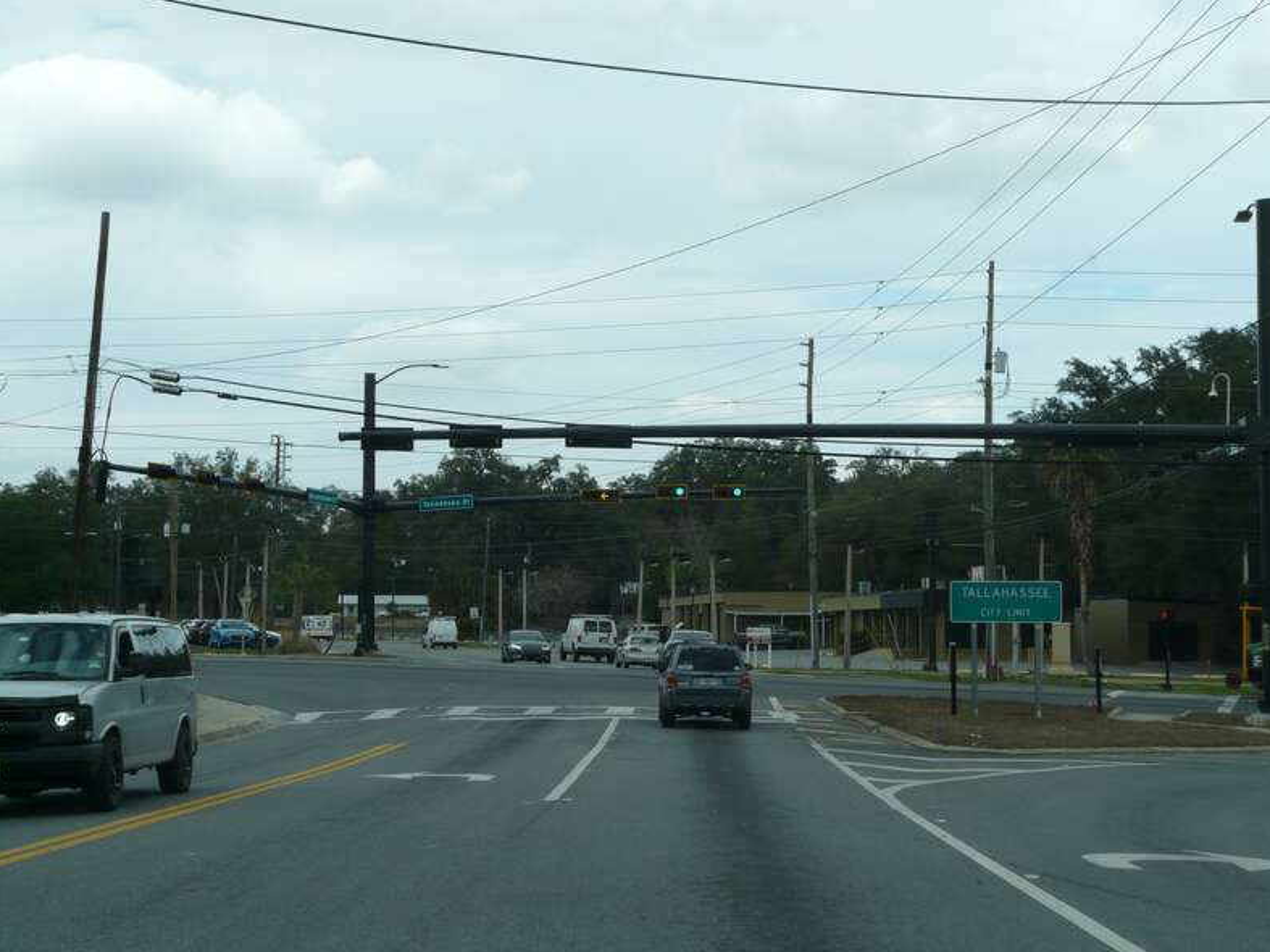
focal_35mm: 62
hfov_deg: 31.2
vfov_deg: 23.6
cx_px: 642
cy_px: 481
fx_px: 2274
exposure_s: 1/320
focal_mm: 10
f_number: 5.6
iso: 100
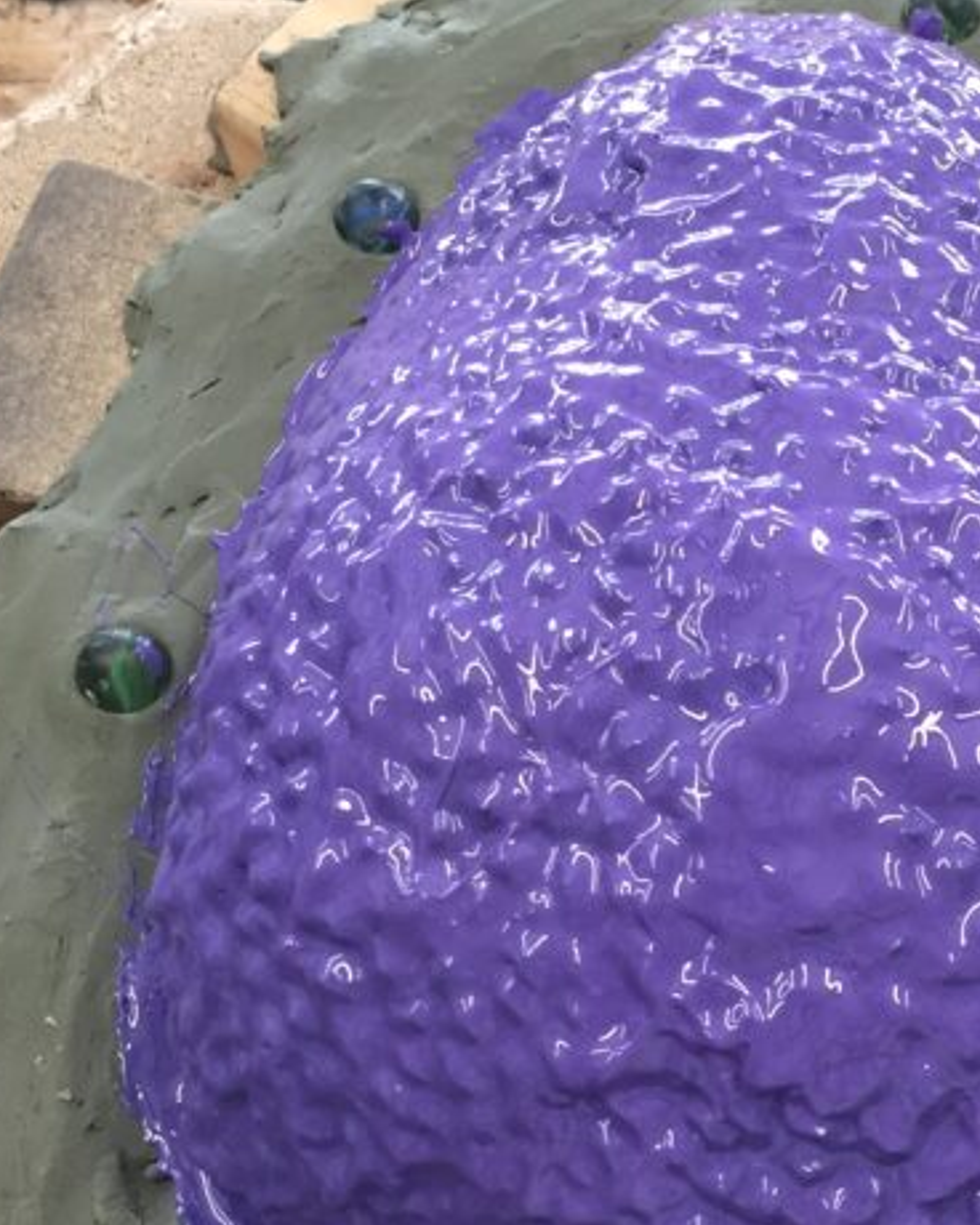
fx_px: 2284
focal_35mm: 63
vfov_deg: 29.9
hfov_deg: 23.8
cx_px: 815
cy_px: 762
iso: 40
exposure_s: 1/30
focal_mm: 4.15
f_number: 2.2
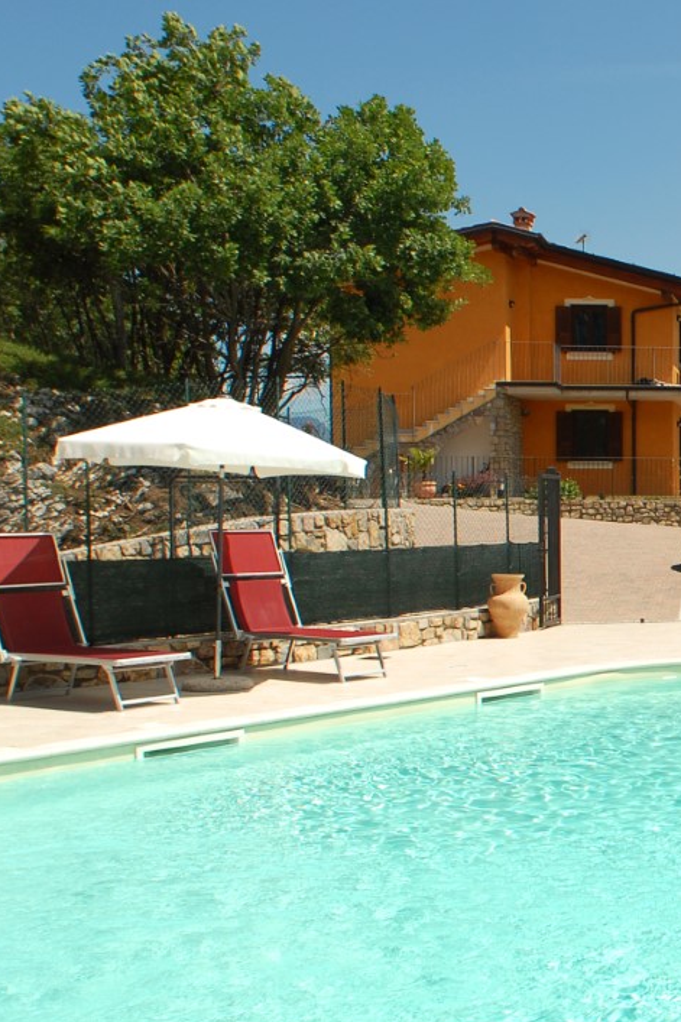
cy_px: 594
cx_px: 1056
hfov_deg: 22.4
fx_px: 1363
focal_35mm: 48
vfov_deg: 41.0
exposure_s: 1/640
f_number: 5
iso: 100
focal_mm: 14
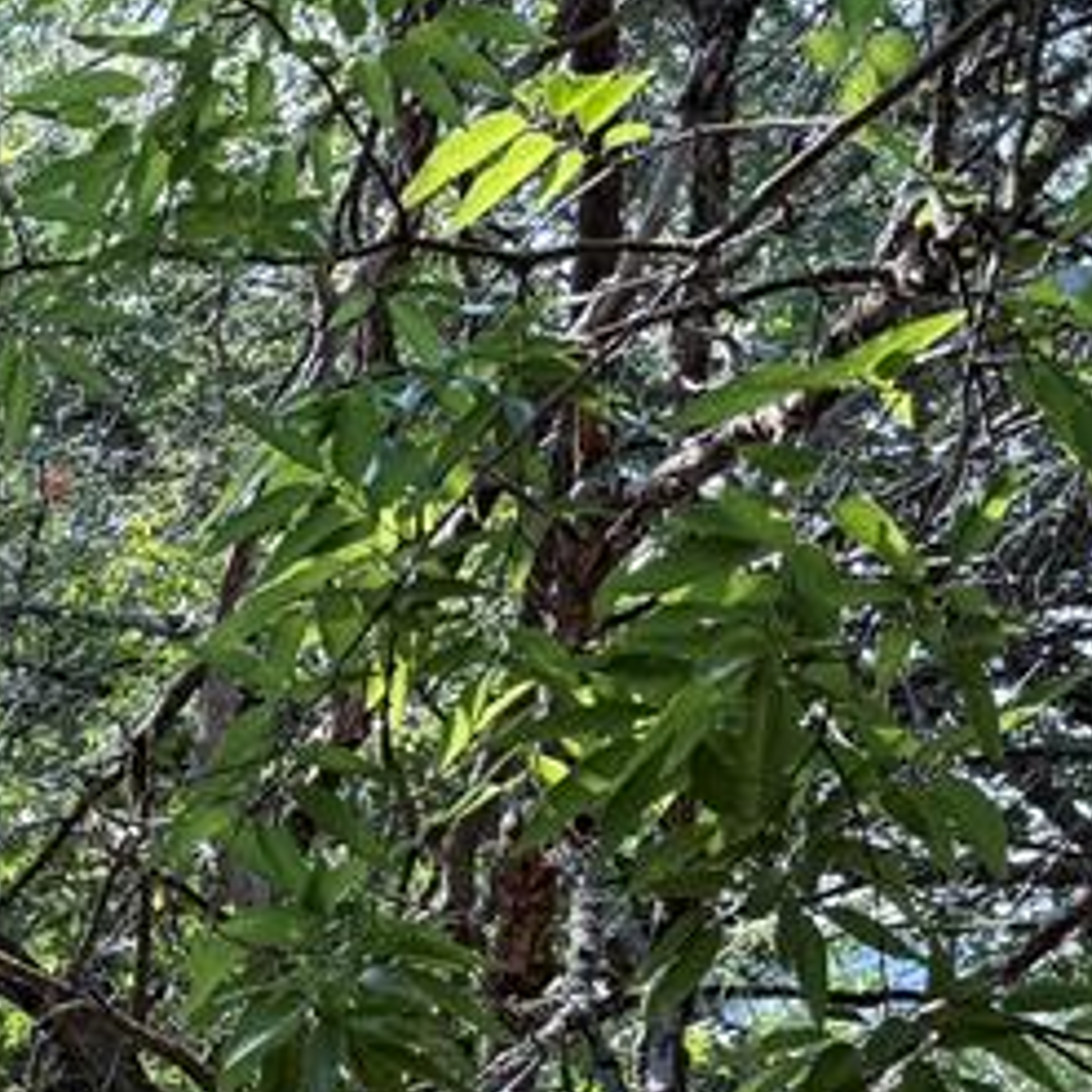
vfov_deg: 18.5
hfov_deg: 16.4
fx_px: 3141
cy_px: 1366
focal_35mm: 88
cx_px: -906
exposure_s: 1/339
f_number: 1.78
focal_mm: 6.76
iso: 80
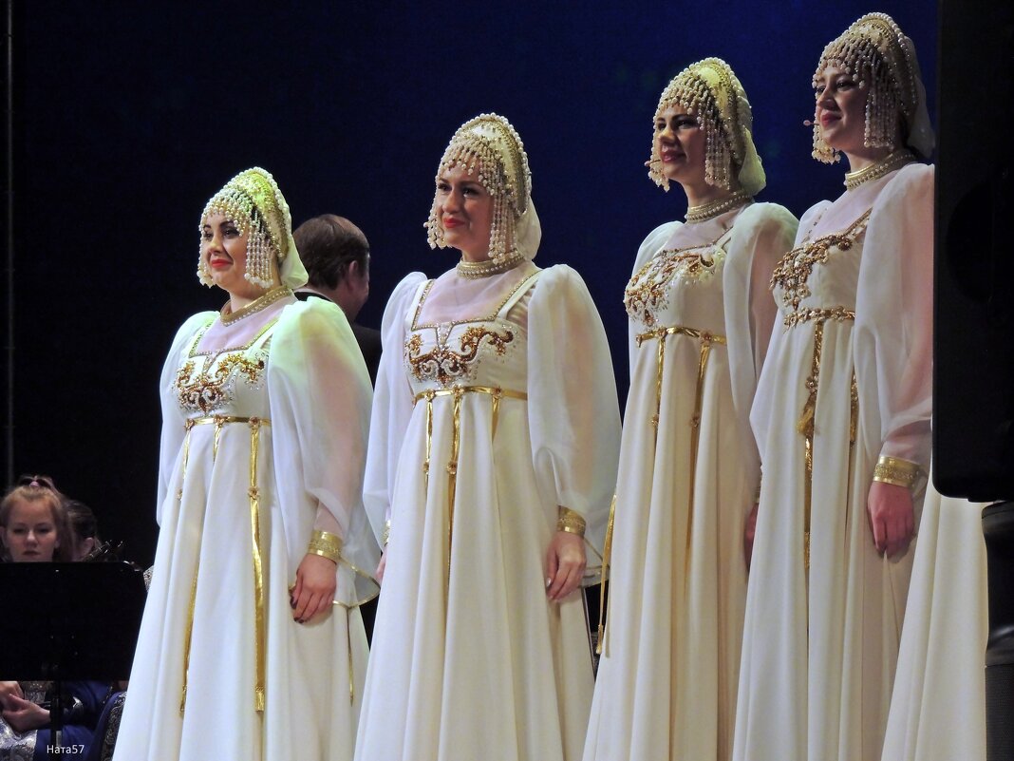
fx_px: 4980
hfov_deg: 11.6
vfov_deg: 8.7
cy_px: 380
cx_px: 507
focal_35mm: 170
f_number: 4.5
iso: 800
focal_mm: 30.3
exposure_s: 1/200
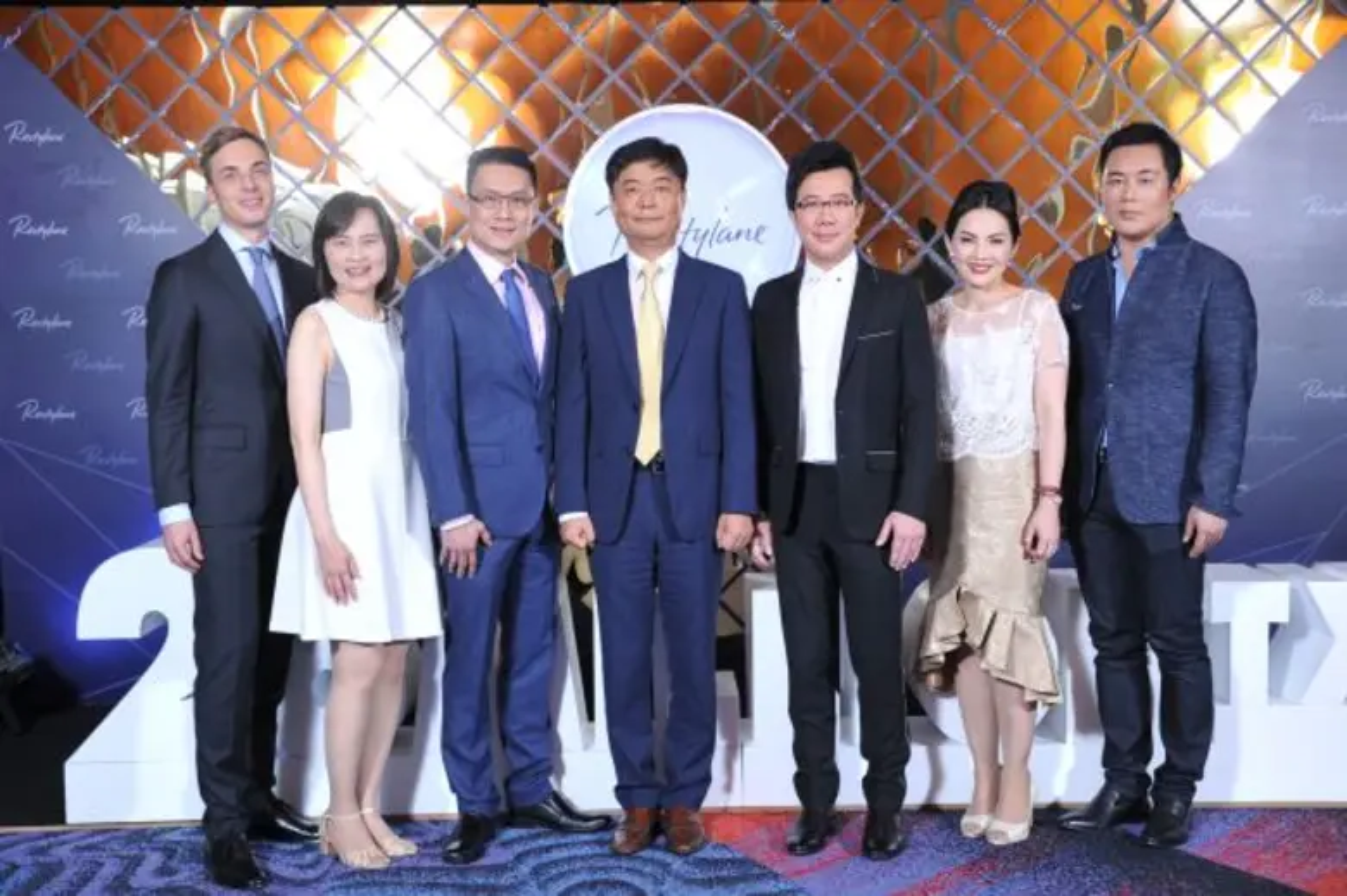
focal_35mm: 46
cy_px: 448
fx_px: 1720
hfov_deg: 42.8
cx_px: 674
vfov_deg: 29.2
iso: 250
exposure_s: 1/125
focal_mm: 46
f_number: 4
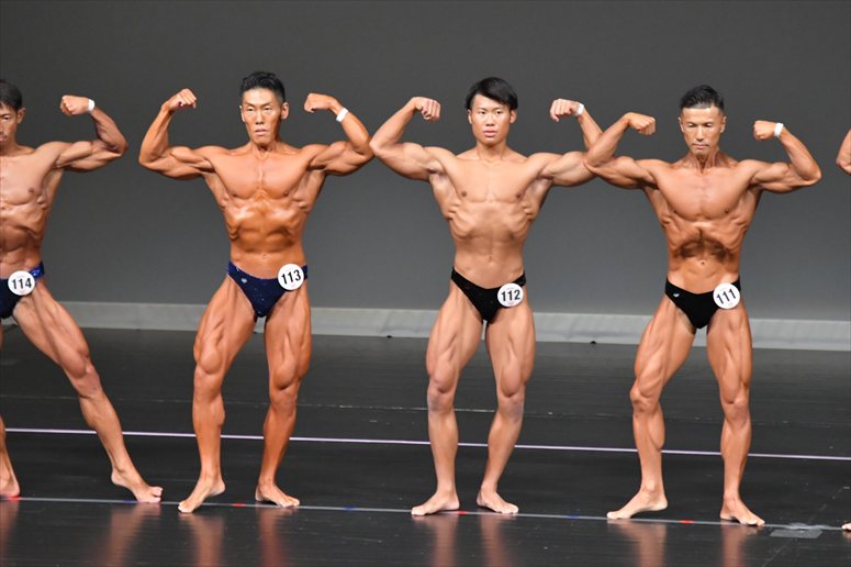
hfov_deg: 6.5
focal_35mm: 315
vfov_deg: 4.4
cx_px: 426
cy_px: 284
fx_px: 7443
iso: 5000
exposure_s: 1/400
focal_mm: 210
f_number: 5.6
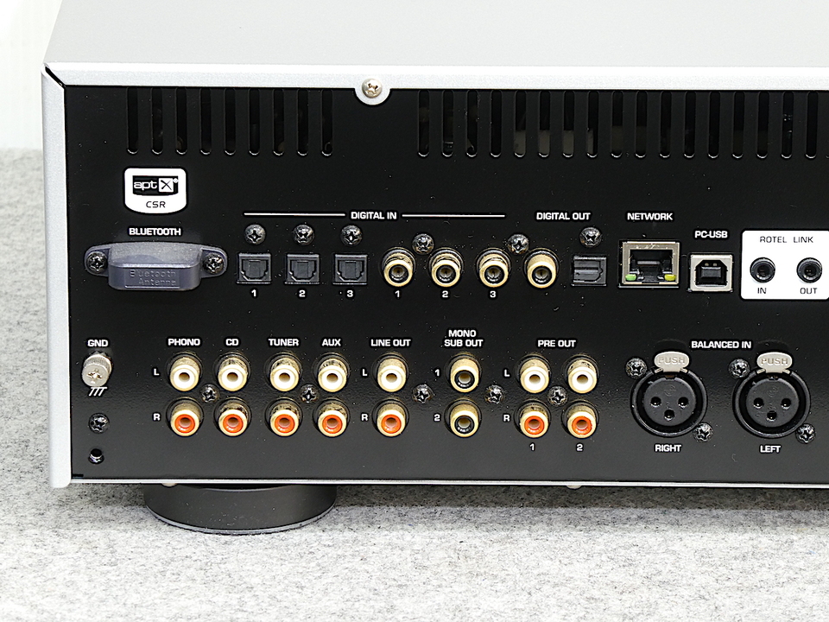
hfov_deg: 9.9
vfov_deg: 7.4
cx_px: 414
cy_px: 311
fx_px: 4790
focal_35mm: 200
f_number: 5.6
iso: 200
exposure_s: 1/4
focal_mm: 35.8
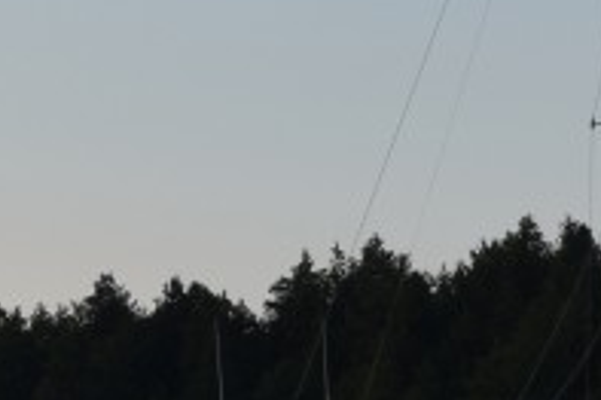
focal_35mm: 370
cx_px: -400
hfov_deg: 5.5
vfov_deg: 3.7
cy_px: -70
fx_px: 6172
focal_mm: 36
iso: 200
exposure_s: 1/320
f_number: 9
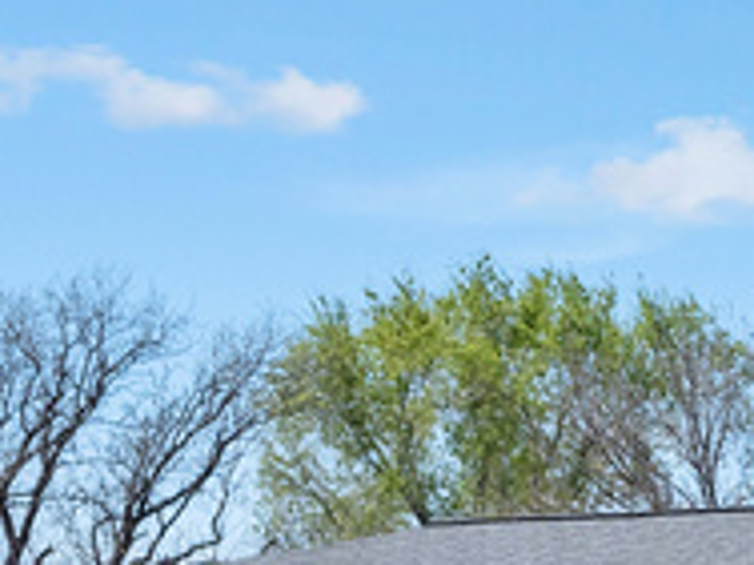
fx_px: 3420
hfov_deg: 10.9
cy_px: 661
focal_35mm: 157
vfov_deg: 9.3
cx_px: 1737
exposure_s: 1/500
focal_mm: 30
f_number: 8
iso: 800
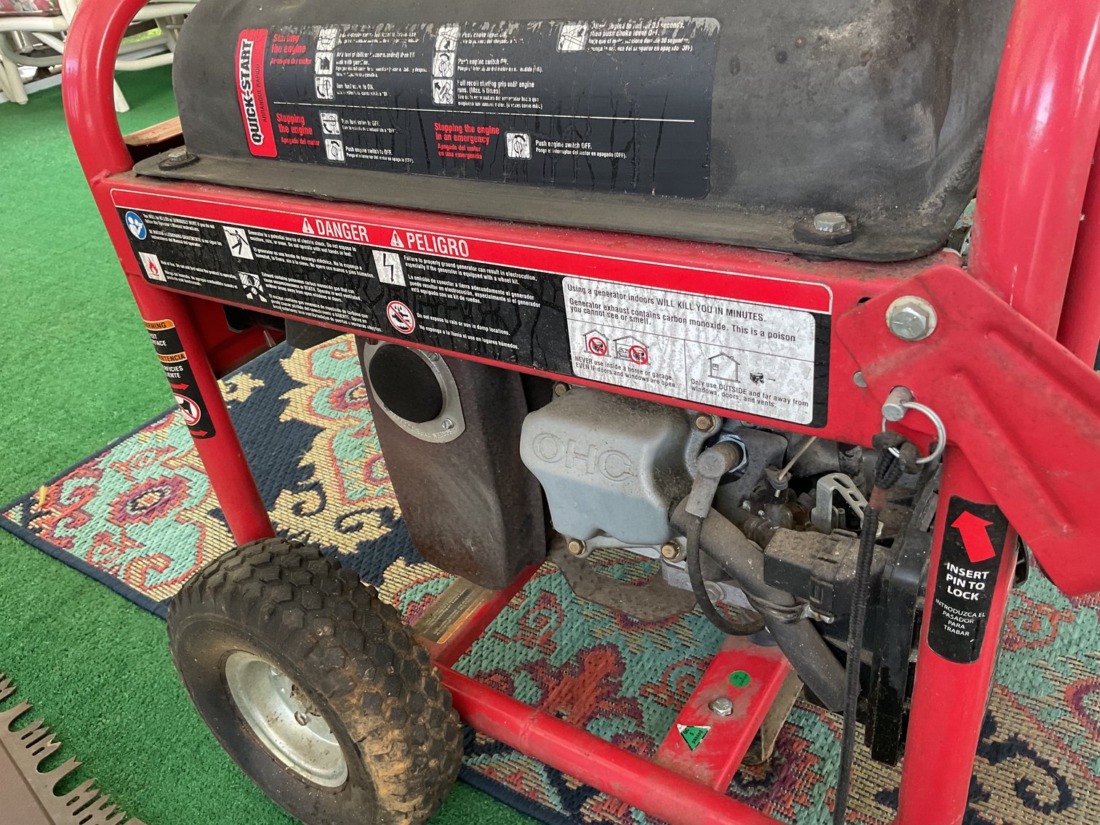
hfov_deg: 61.7
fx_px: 922
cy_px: 412
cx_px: 550
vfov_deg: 48.2
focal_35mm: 29
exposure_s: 1/60
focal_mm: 3
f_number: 1.8
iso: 80
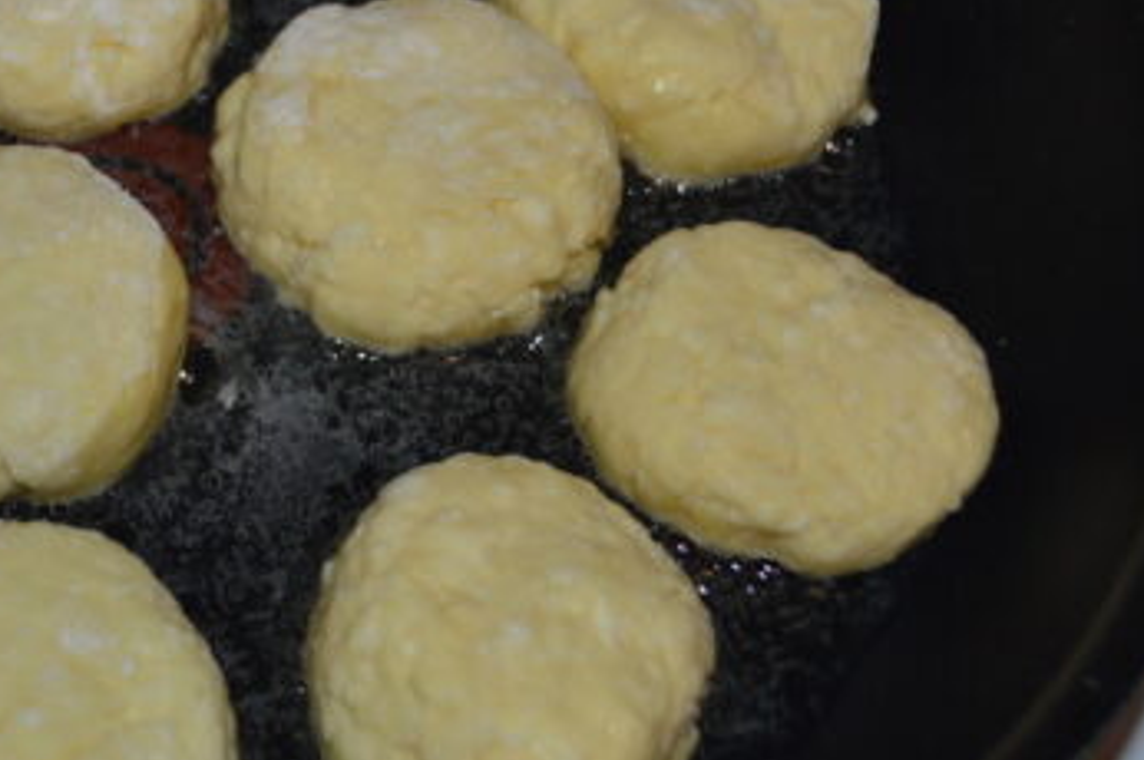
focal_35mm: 79
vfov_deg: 17.2
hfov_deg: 24.9
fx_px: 2508
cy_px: 233
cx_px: 116
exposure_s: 1/60
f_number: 4.2
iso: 400
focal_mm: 26
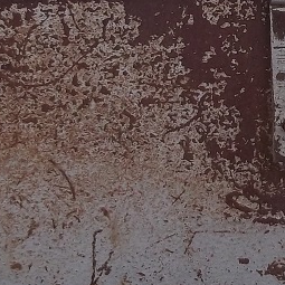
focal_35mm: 150
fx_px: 1397
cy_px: 36
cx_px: 314
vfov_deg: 11.6
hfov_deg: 11.5
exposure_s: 1/320
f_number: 3.1
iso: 80
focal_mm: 6.5
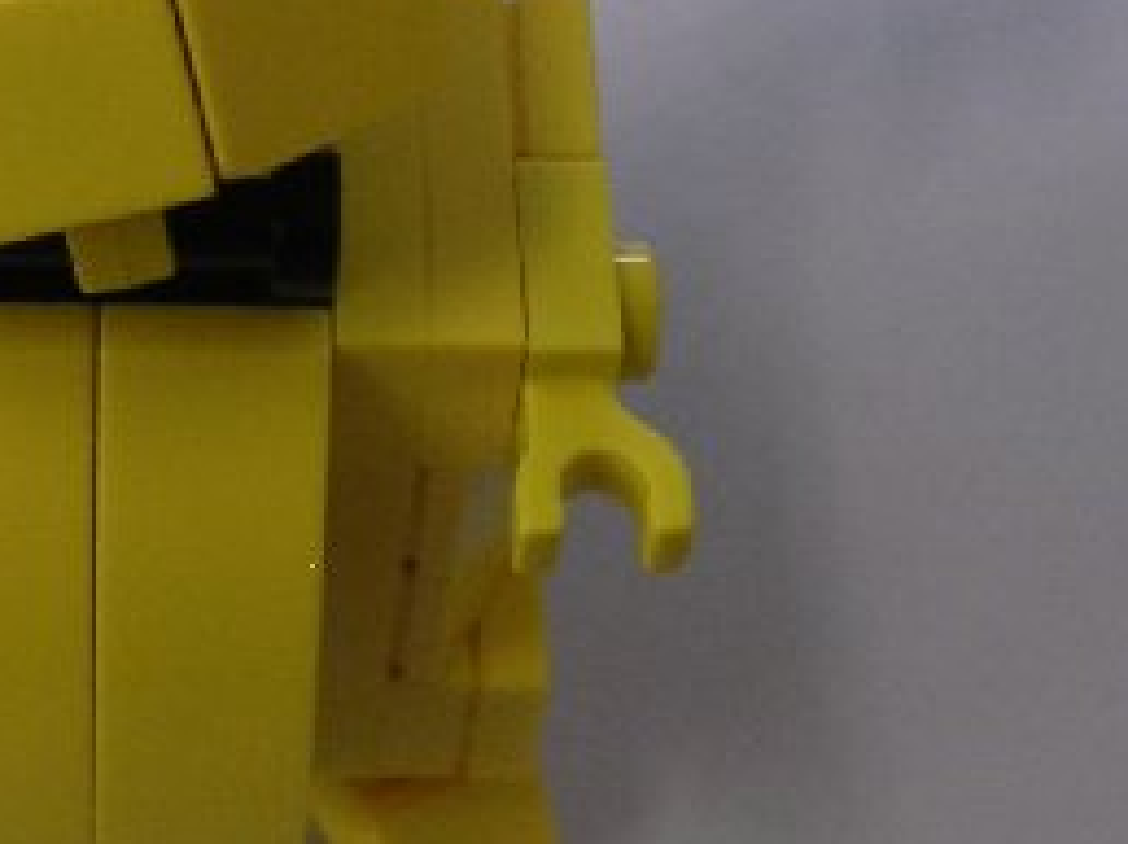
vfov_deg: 12.3
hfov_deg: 16.6
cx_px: 306
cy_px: -70
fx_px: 3842
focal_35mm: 118
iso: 100
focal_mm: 5.8
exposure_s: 1/16.8
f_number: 2.8
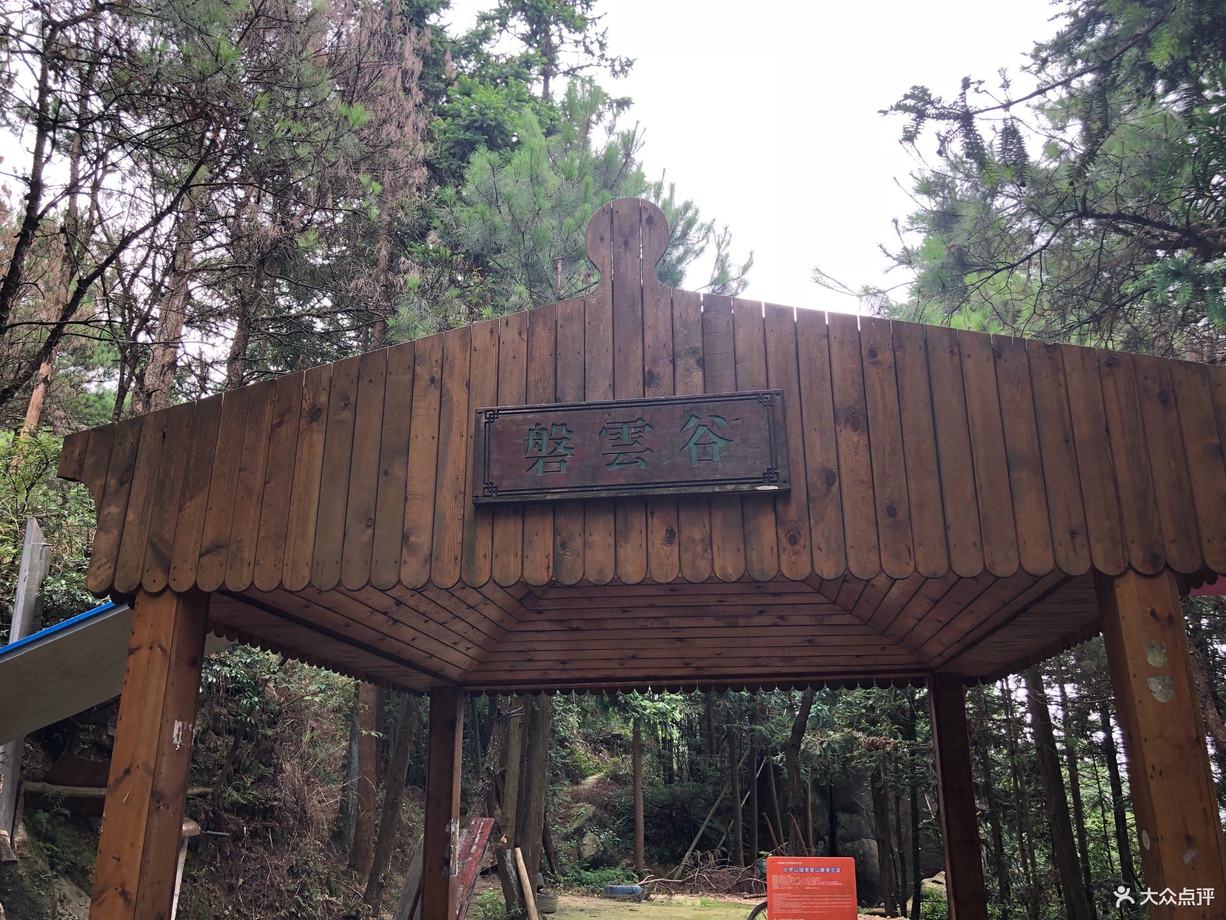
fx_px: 1027
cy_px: 460
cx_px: 613
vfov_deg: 48.2
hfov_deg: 61.7
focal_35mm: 29
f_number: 1.8
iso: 20
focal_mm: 3.99
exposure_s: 1/103
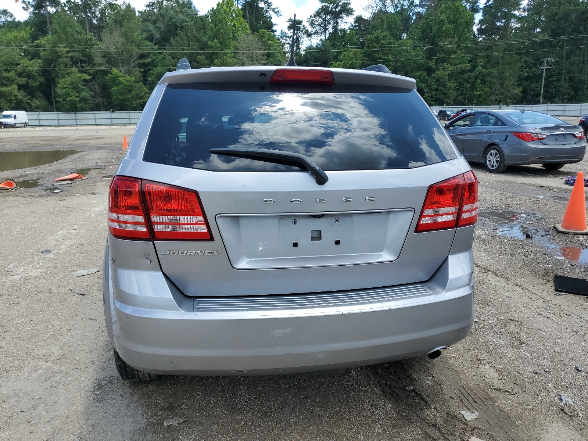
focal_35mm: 26
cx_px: 294
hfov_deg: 67.3
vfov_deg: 53.1
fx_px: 442
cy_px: 220
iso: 50
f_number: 1.5
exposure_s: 1/1667
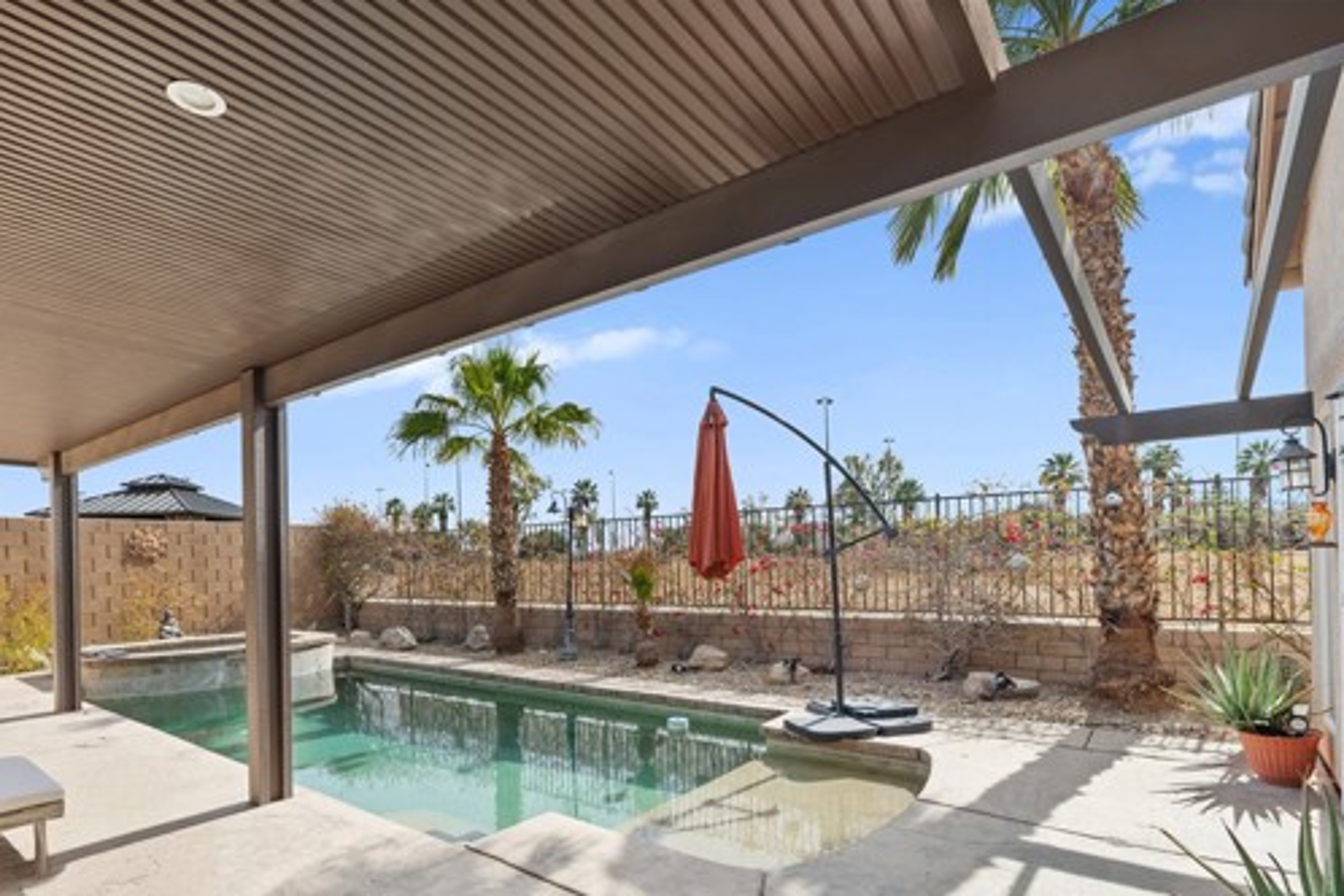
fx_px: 672
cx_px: 602
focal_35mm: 18
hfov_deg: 89.7
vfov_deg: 66.3
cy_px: 565
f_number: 8
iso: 100
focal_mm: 14
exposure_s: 1/40
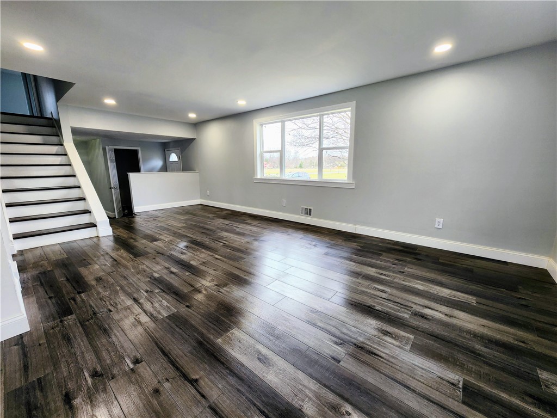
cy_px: 209
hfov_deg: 106.2
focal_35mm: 13
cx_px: 278
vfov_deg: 89.9
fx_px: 209
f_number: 2.2
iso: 64
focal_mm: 2.2
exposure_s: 1/60
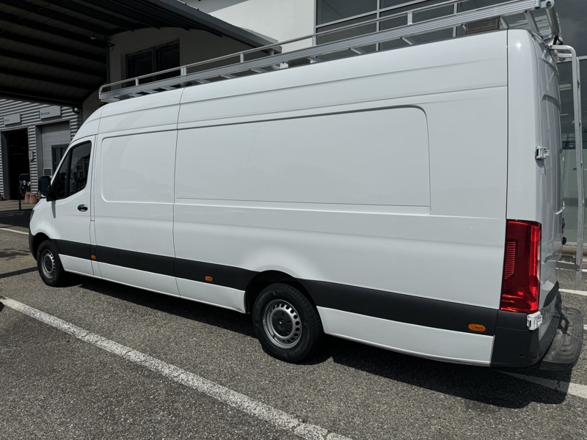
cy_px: 220
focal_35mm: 24
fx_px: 407
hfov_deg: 71.6
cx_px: 294
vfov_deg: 56.8
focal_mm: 6.76
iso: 80
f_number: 1.78
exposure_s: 1/20000
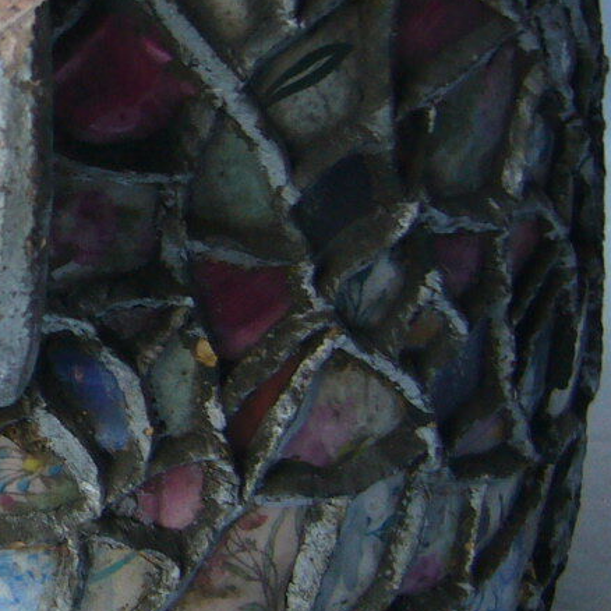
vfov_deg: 15.4
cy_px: 285
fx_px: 2257
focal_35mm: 113
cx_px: -179
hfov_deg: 14.8
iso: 80
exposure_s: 1/30
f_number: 2.8
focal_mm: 5.8
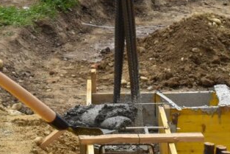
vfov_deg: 7.1
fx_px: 1234
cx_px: 82
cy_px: 4
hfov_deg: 10.6
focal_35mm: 193
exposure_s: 1/320
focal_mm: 32
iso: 100
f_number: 9
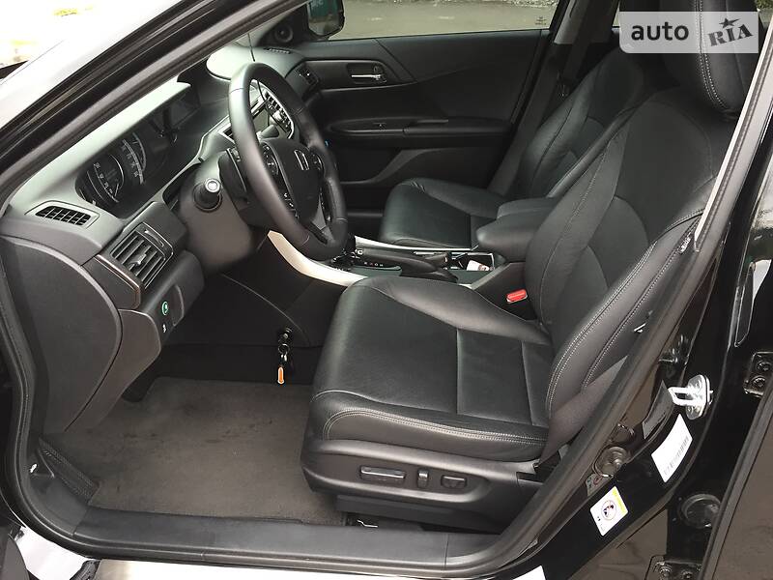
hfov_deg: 61.7
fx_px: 648
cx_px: 386
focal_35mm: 29
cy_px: 290
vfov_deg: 48.2
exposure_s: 1/30
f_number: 2.2
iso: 40
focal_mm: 4.2
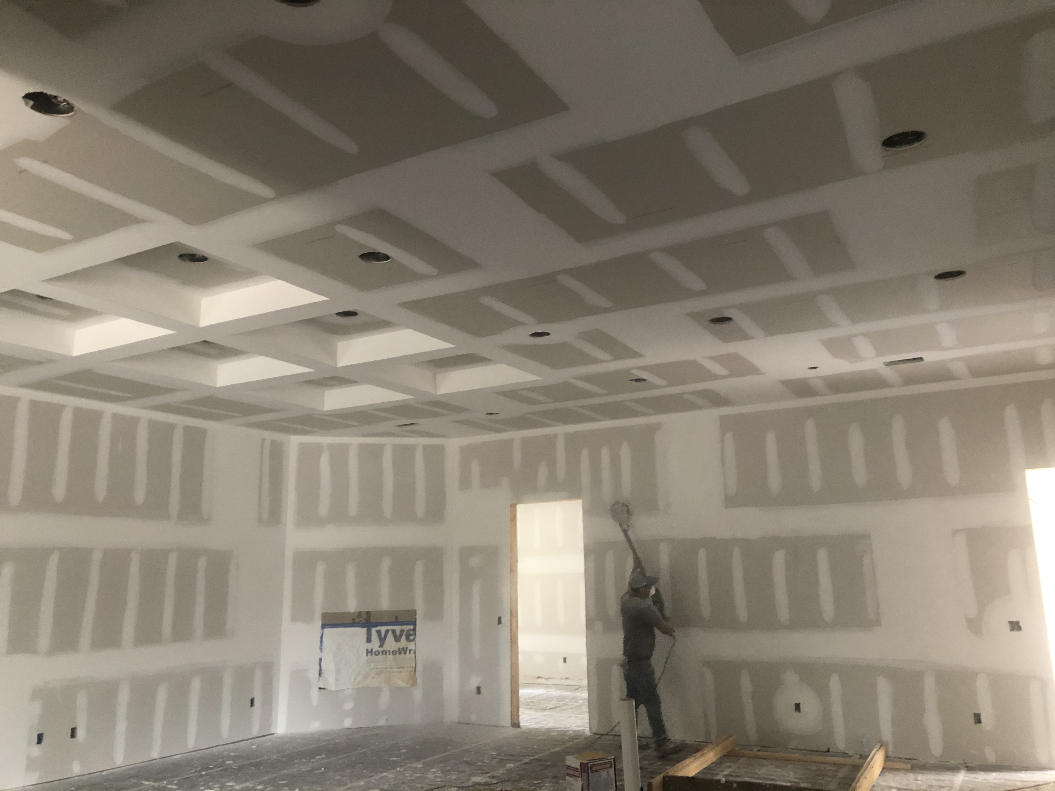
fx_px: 853
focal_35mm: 28
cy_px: 396
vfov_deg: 49.7
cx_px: 528
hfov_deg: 63.4
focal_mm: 4
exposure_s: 1/13
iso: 100
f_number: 1.8
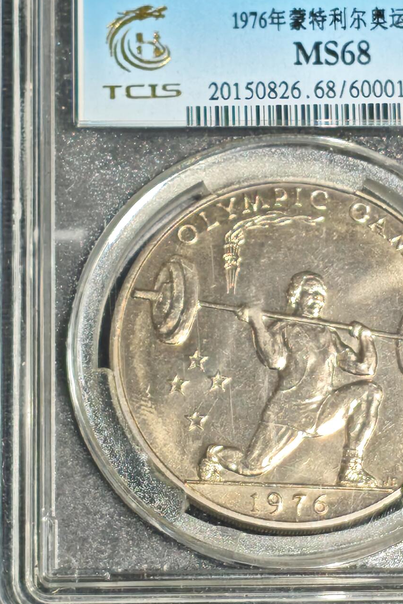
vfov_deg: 11.0
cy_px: 286
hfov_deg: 7.3
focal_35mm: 187
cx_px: 289
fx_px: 3138
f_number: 1.5
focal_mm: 4.94
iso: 50
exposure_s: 1/218
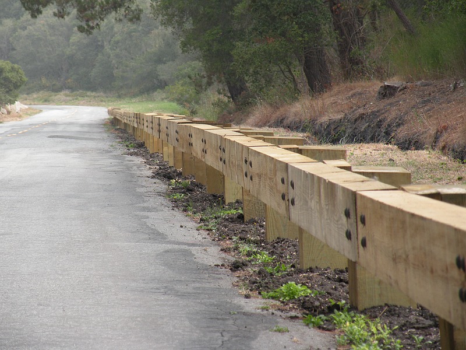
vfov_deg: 7.1
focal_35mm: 208
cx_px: 233
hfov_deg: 9.5
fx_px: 2800
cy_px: 175
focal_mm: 36.9
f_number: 4.5
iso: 64
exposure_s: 1/71.5
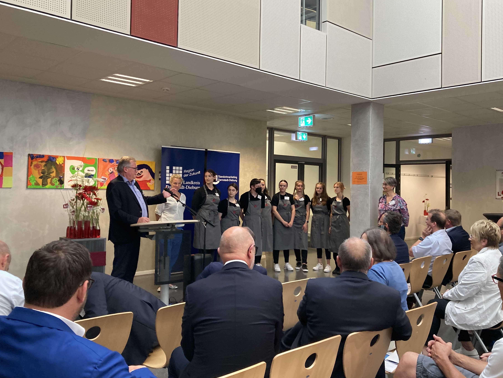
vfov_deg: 45.4
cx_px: 275
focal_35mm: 31
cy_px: 176
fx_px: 450
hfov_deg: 58.3
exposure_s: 1/60
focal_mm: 3.99
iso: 160
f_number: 1.8
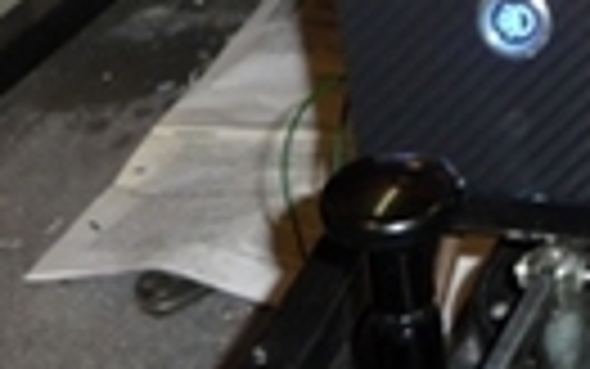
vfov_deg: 8.8
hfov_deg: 13.4
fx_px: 2333
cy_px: -220
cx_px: 955
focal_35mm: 145
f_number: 3.3
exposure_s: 1/30
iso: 100
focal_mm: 4.7
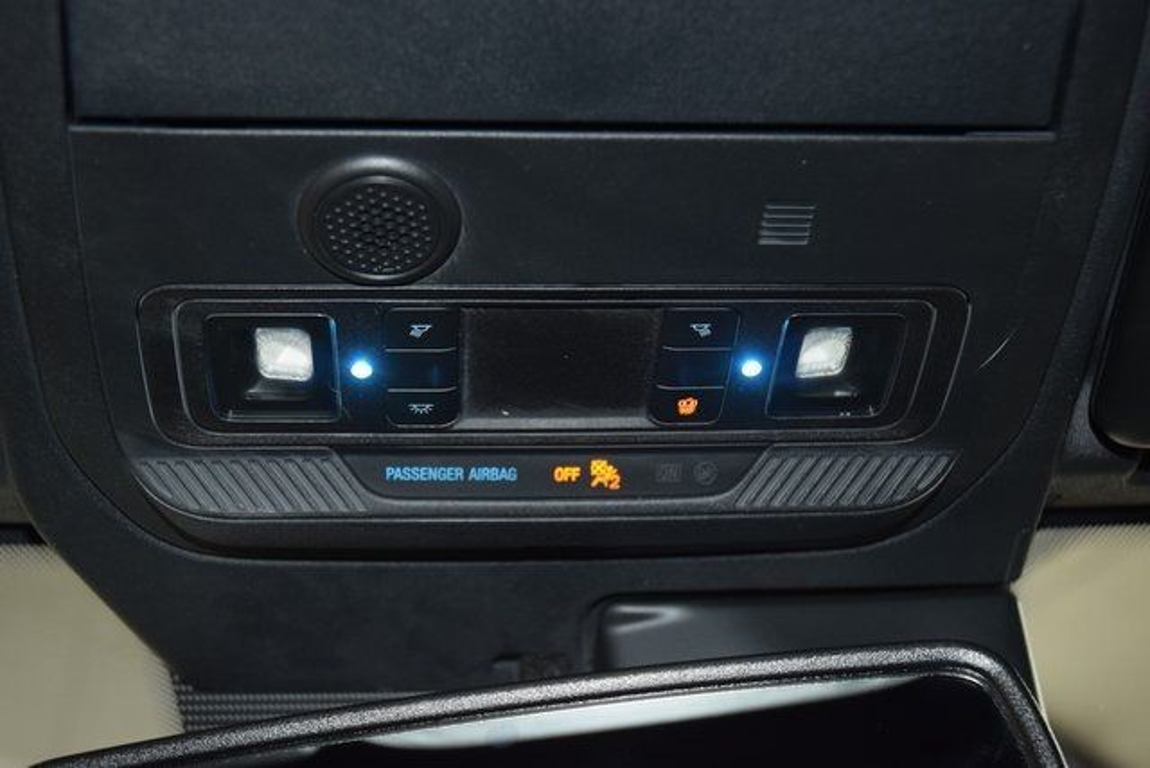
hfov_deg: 38.9
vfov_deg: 26.5
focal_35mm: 51
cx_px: 575
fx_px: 1629
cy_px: 384
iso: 1100
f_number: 4
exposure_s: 1/40
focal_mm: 34
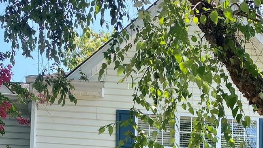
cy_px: 271
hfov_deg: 31.1
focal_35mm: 67
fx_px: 467
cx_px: 184
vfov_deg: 15.4
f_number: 1.8
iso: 32
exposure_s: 1/536
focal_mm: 4.25
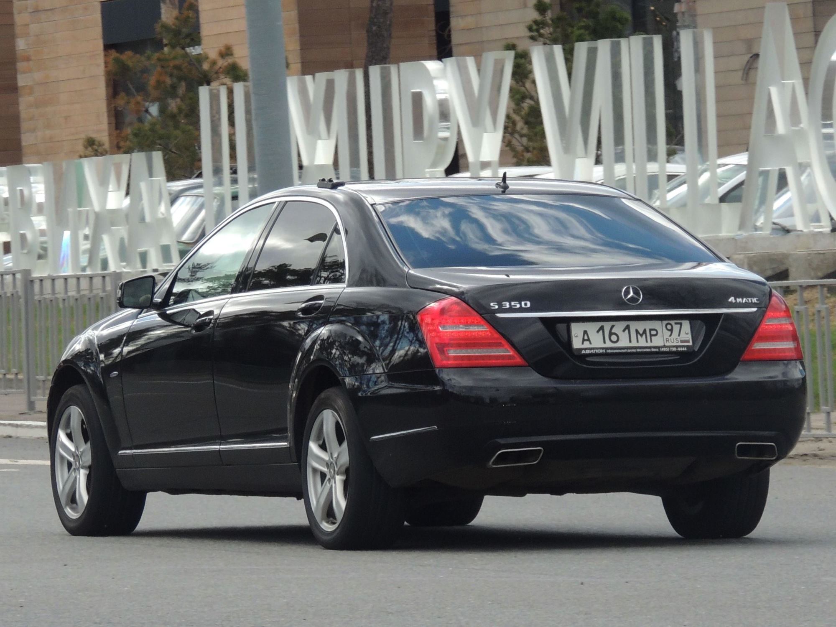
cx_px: 418
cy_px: 314
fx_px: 5434
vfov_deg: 6.6
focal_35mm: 225
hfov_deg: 8.8
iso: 200
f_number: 4.6
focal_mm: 40.1
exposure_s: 1/500
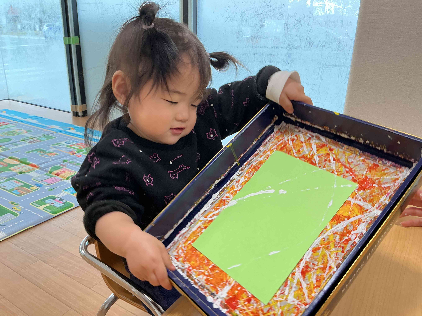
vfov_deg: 48.2
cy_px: 158
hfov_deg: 61.7
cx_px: 211
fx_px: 354
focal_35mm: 29
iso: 40
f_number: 1.8
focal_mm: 3
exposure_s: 1/60
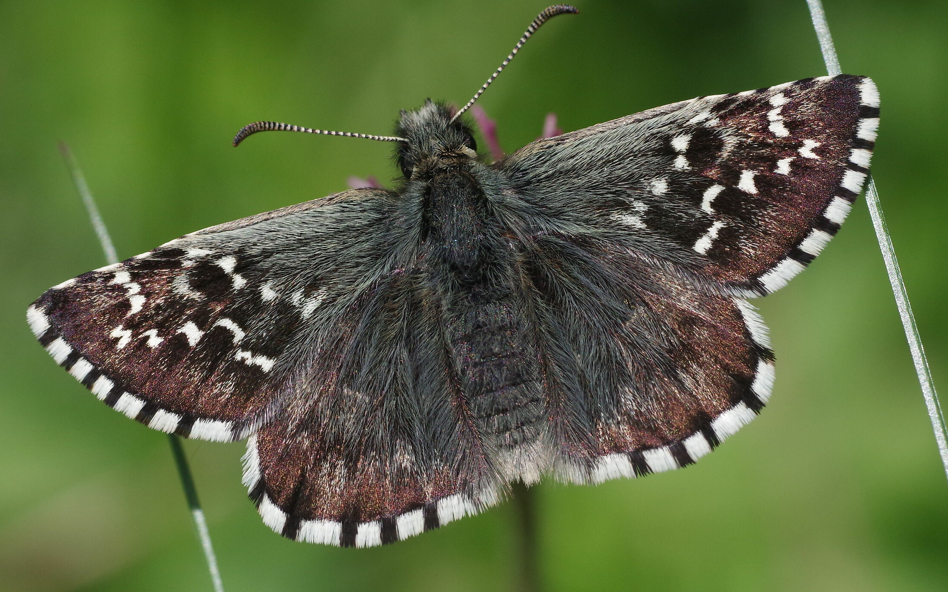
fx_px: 2428
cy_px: 289
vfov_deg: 13.9
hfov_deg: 22.1
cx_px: 475
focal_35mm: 94
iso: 800
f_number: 7.1
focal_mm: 85
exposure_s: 1/1600
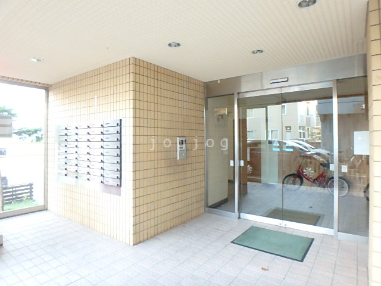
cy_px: 143
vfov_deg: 63.4
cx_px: 190
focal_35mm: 21
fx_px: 231
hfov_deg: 79.0
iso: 800
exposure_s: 1/30
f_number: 3.5
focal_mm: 3.7
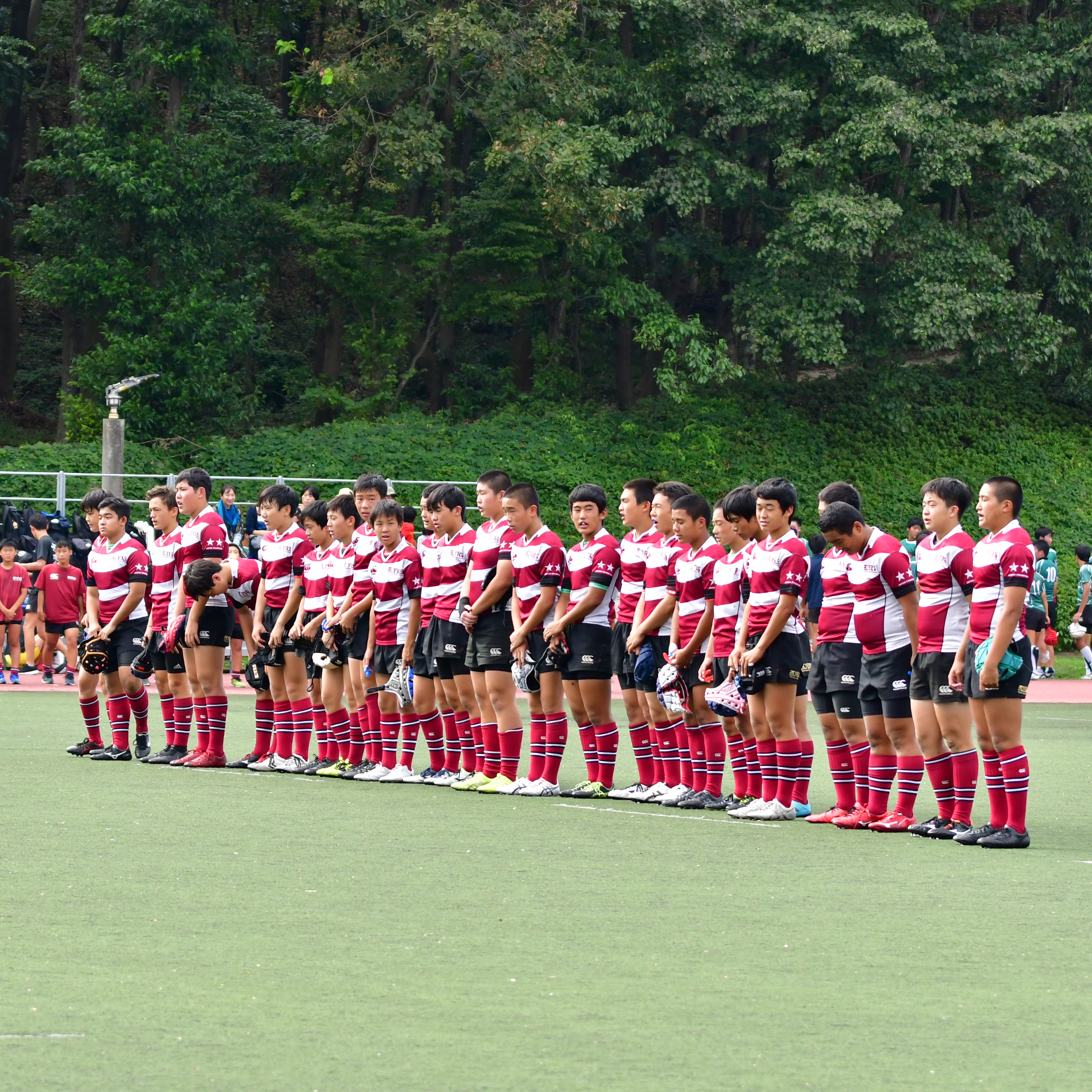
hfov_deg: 8.1
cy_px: 545
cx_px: 514
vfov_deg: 8.1
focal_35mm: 215
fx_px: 7673
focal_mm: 112
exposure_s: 1/800
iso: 500
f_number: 5.6
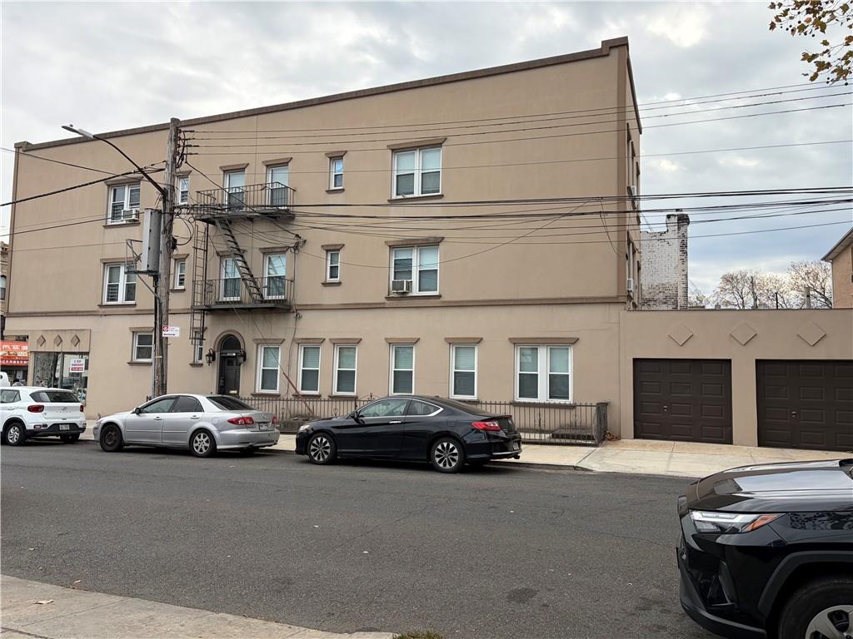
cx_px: 426
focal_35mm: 26
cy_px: 320
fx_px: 641
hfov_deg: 67.3
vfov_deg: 53.1
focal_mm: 5.96
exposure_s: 1/1196
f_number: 1.6
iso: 64
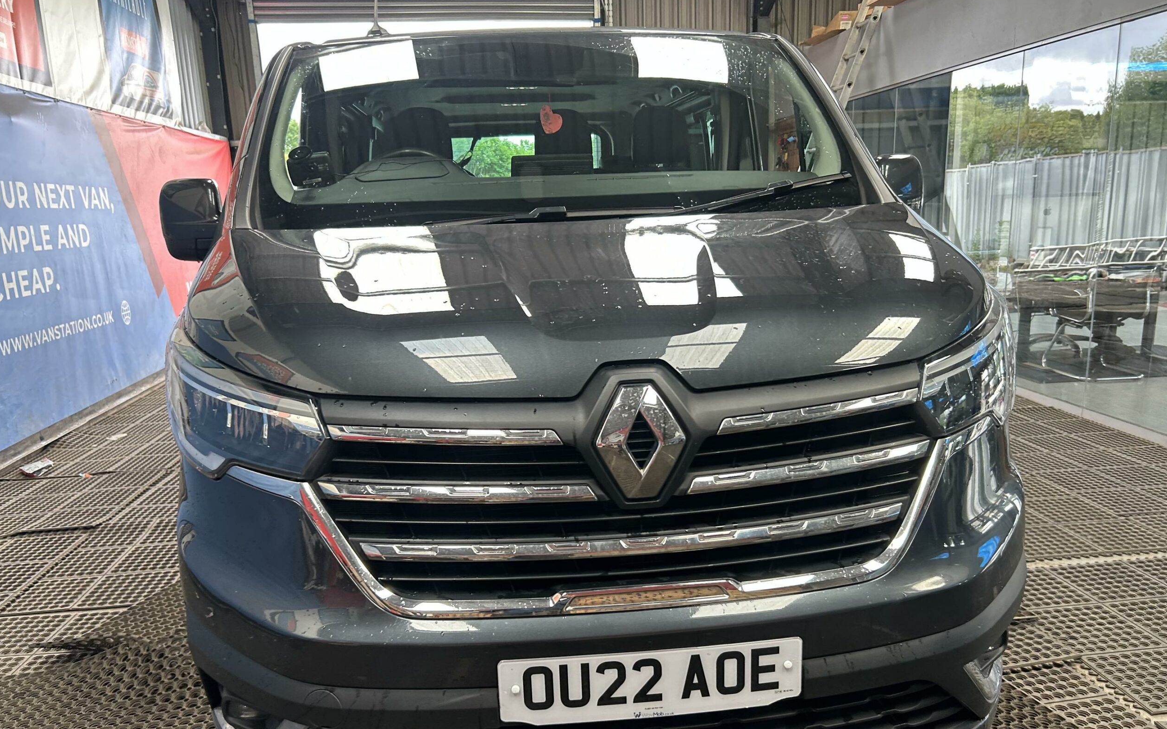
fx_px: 891
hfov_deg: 66.5
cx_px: 582
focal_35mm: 28
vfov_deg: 44.4
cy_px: 425
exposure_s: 1/121
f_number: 1.5
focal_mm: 5.7
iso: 100
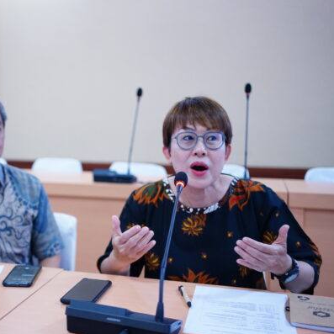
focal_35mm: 45
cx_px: 85
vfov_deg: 37.6
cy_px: 167
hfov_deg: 36.7
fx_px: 491
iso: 2000
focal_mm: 35
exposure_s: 1/100
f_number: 1.8
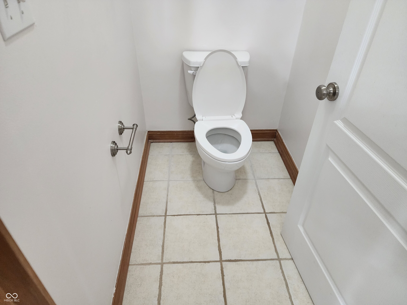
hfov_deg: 73.9
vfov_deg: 58.9
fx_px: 270
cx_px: 204
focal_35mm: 23
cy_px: 152
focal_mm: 6.4
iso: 800
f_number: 1.8
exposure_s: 1/120
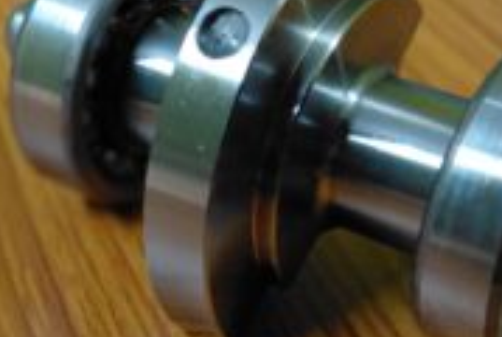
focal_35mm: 58
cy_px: 185
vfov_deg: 23.5
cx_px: 283
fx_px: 810
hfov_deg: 34.4
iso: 320
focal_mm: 4.69
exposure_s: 1/30
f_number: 1.8
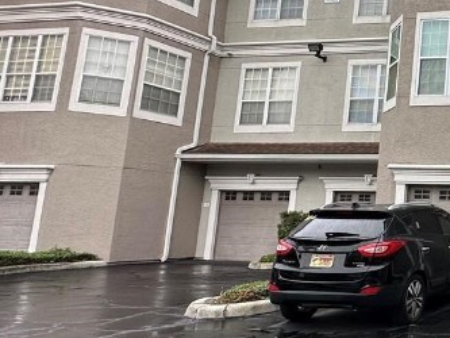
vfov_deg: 33.5
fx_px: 559
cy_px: 139
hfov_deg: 31.6
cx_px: 608
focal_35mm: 43
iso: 40
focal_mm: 2.22
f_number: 2.2
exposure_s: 1/183
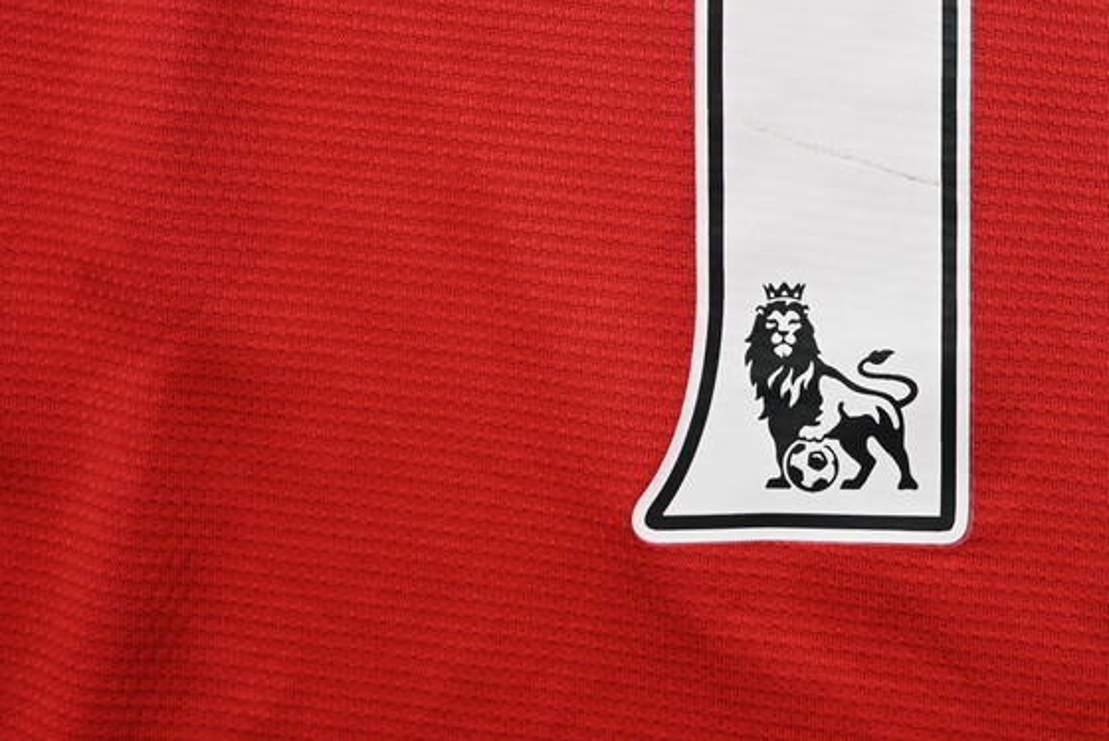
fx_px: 1818
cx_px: 833
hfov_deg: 33.2
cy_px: 264
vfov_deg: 22.9
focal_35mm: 59
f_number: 5
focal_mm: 33
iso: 200
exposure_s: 1/125
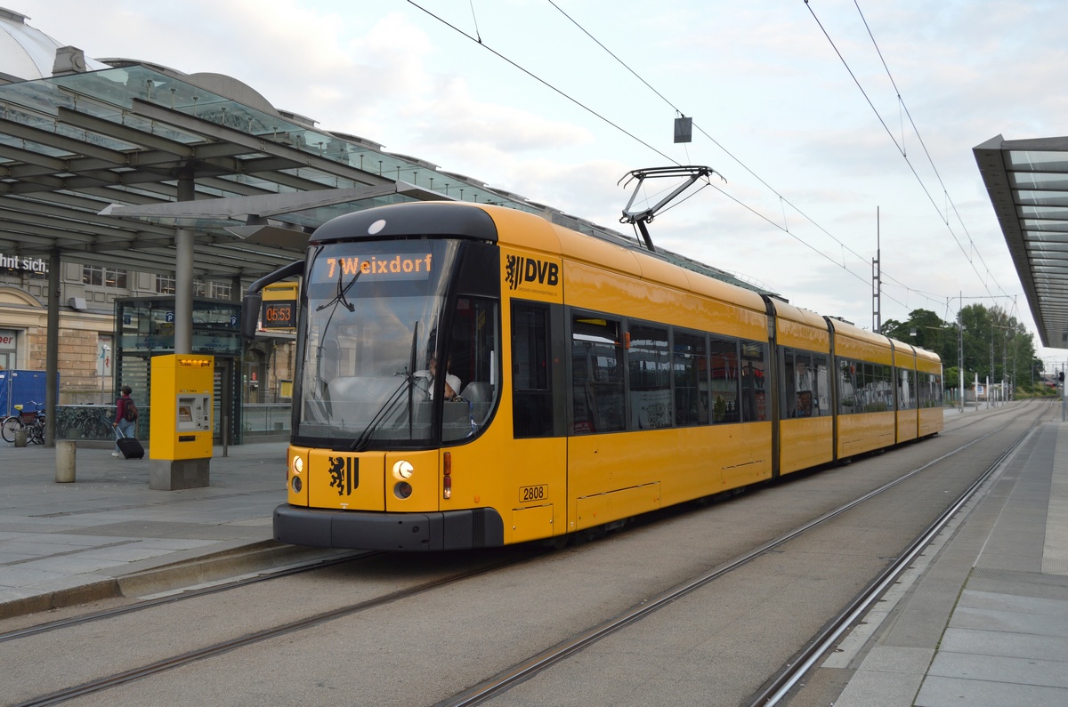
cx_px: 534
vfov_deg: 34.1
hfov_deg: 49.6
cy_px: 354
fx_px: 1155
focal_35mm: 39
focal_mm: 26
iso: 200
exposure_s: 1/125
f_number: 5.6
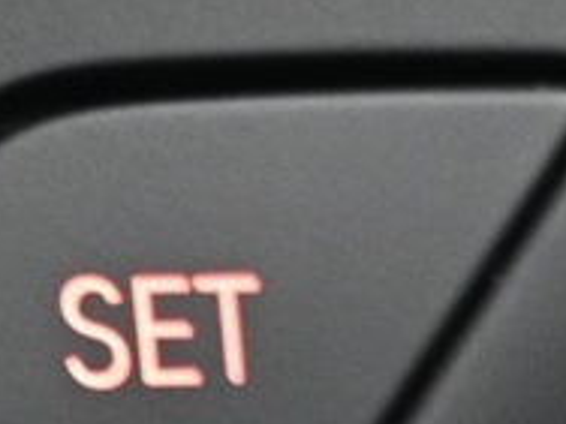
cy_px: 749
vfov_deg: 5.9
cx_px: -42
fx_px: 4071
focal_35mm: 249
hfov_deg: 7.9
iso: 1600
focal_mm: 20
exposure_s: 1/8
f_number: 3.8
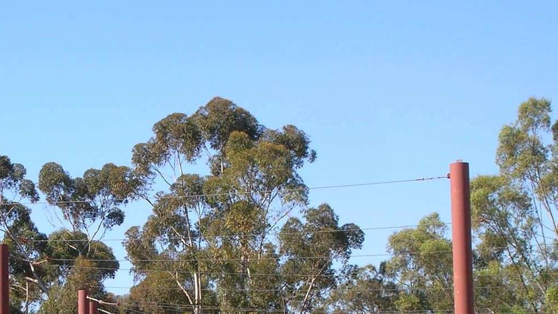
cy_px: 316
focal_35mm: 121
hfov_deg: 17.7
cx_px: 182
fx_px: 1790
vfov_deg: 9.9
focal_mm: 11.7
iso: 50
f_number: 6.6
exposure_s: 1/130
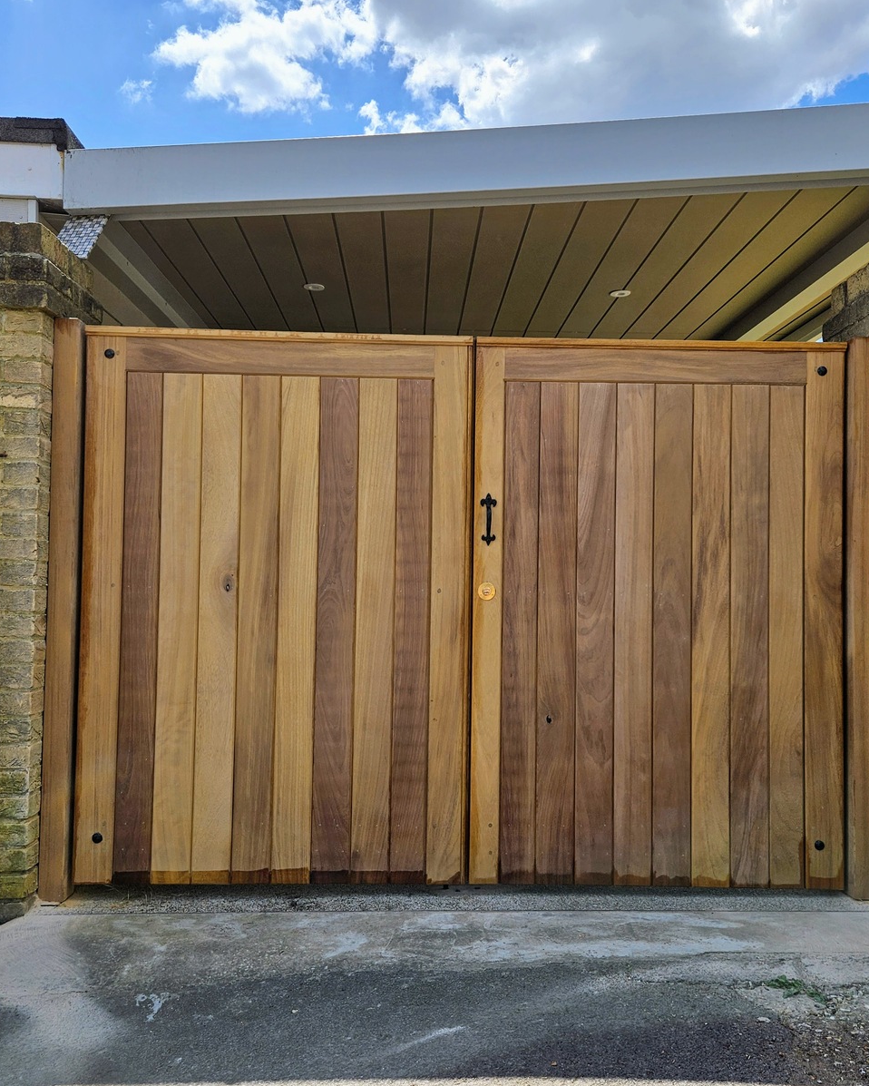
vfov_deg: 58.8
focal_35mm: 30
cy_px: 543
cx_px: 473
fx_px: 964
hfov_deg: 48.5
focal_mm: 5.4
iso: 25
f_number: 1.8
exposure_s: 1/1775
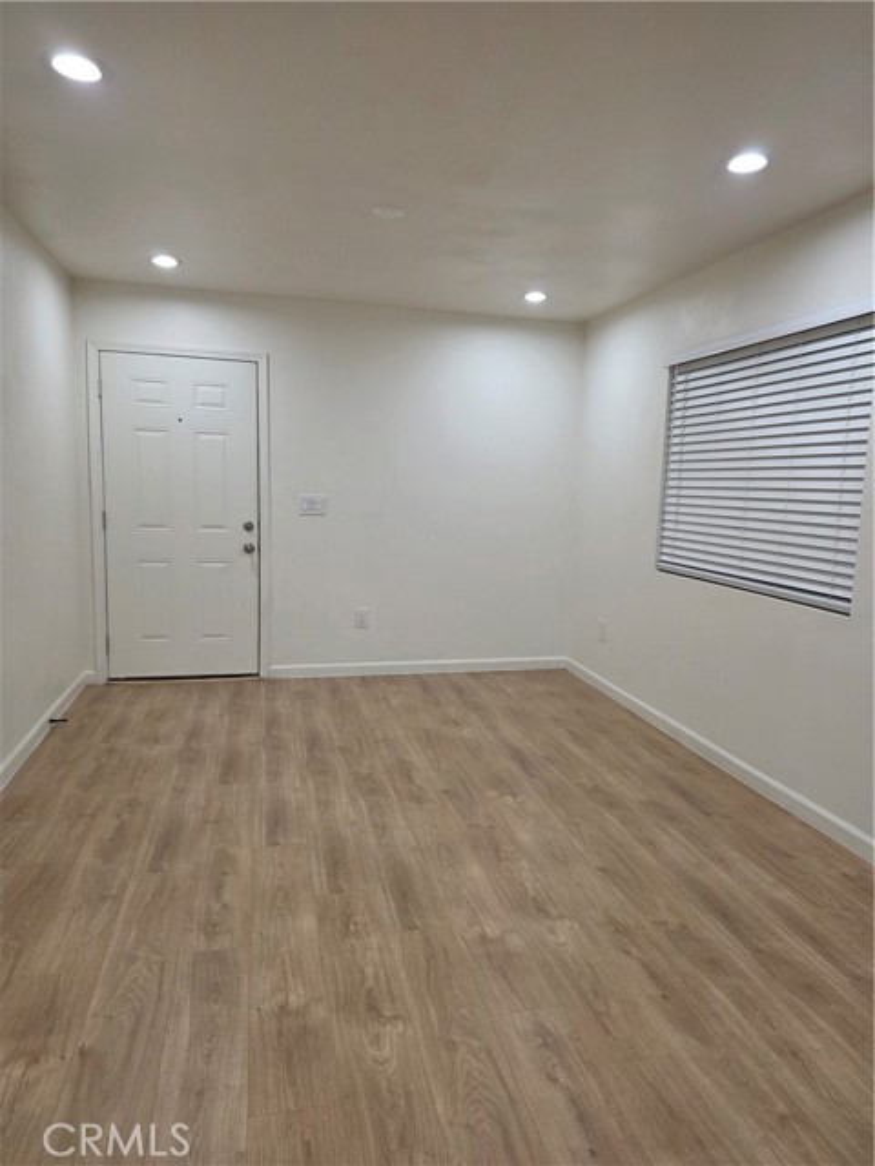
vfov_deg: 73.9
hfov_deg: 58.9
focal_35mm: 23
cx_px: 438
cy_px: 583
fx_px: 775
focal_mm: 6.3
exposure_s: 1/120
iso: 125
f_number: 1.7
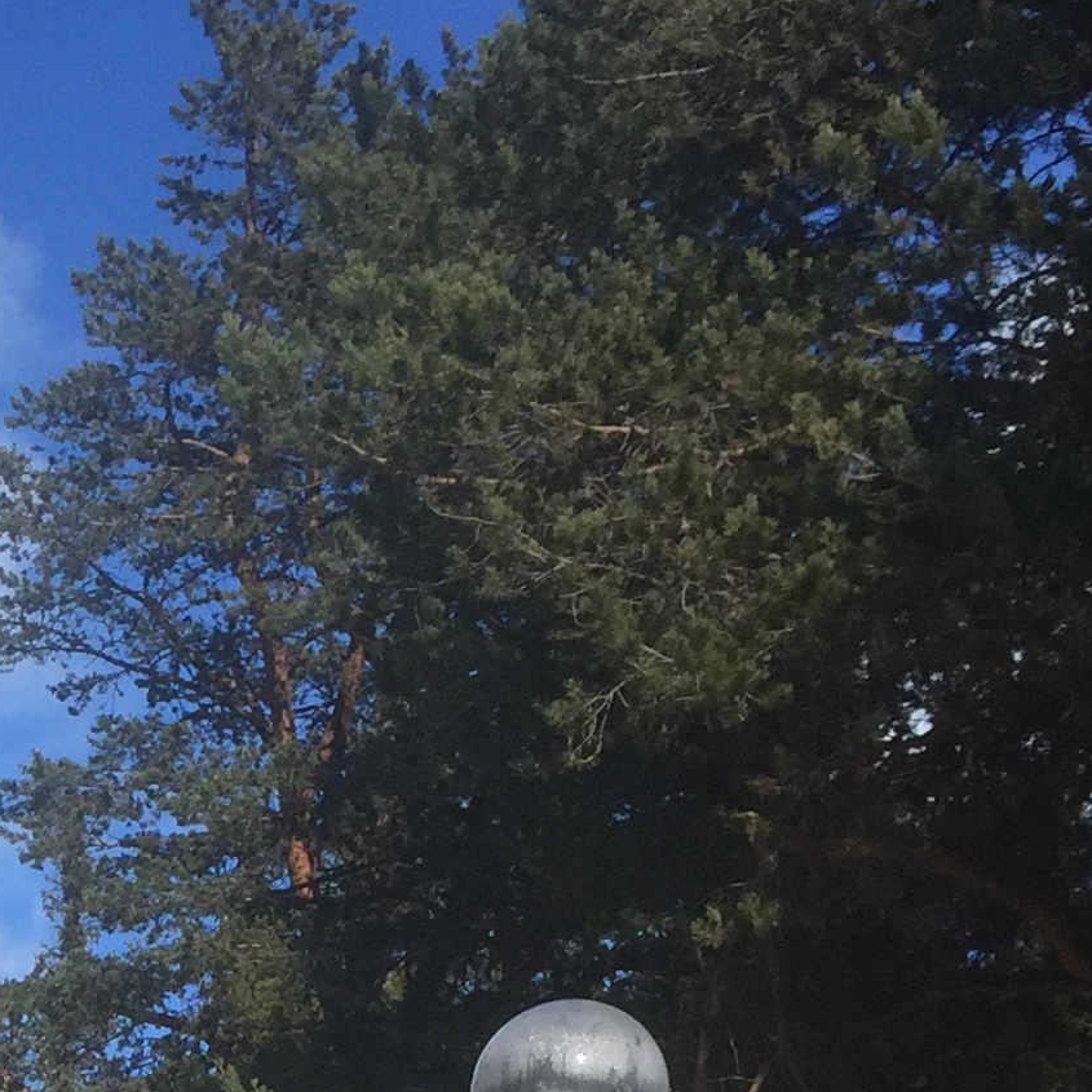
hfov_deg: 16.1
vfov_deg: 16.4
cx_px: -554
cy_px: 1487
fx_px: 3533
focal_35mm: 99
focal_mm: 4.15
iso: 32
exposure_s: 1/3597
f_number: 2.2
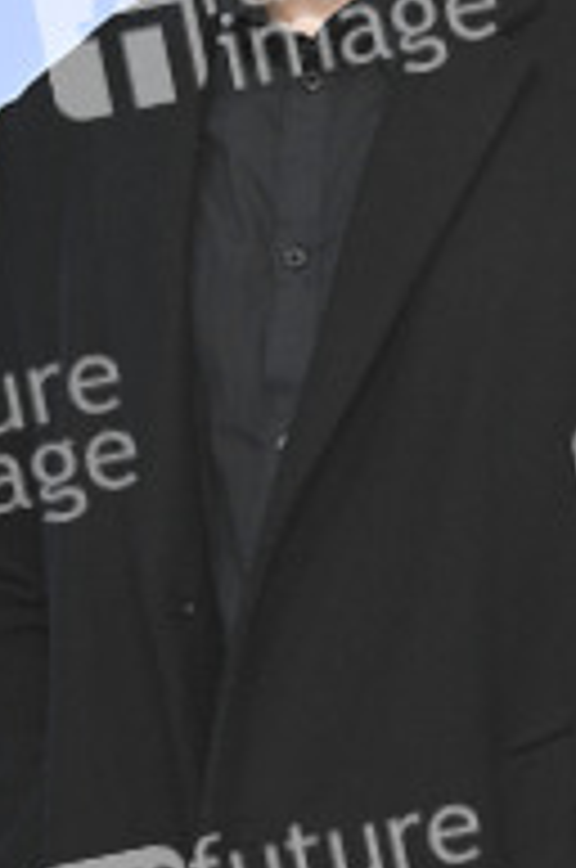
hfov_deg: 8.4
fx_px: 3902
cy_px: 238
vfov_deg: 12.7
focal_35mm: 162
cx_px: 396
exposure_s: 1/320
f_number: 6.3
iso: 1600
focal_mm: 78
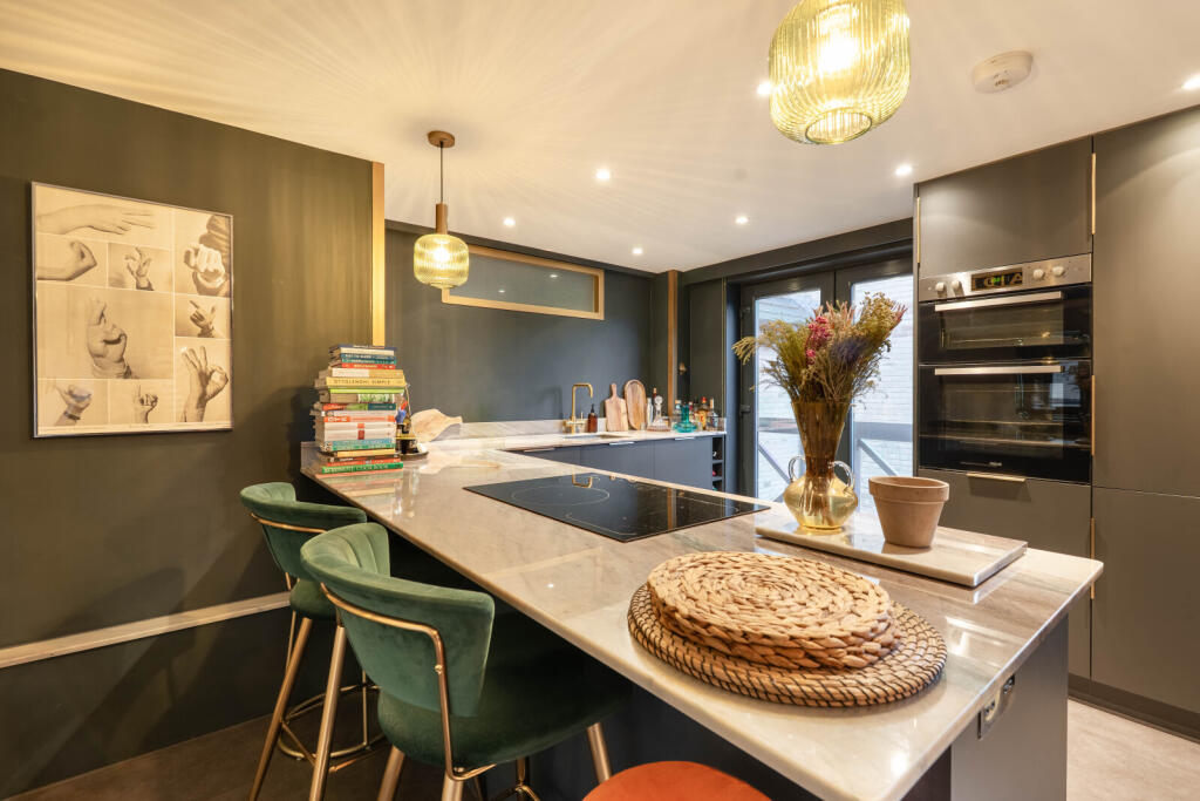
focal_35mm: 16
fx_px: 533
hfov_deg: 96.7
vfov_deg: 73.8
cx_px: 600
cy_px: 400
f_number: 8
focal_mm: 16
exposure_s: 1/4
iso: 320
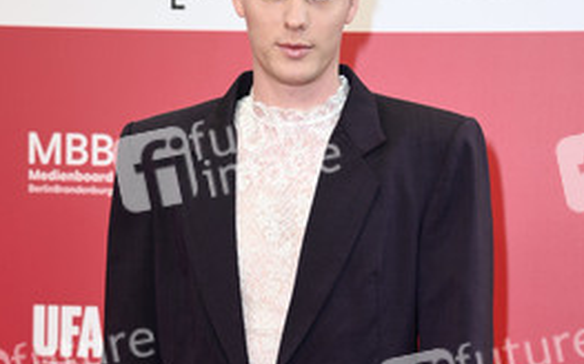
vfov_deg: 8.6
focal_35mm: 152
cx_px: 291
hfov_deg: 13.8
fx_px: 2418
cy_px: 271
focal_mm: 98
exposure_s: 1/250
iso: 500
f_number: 5.6
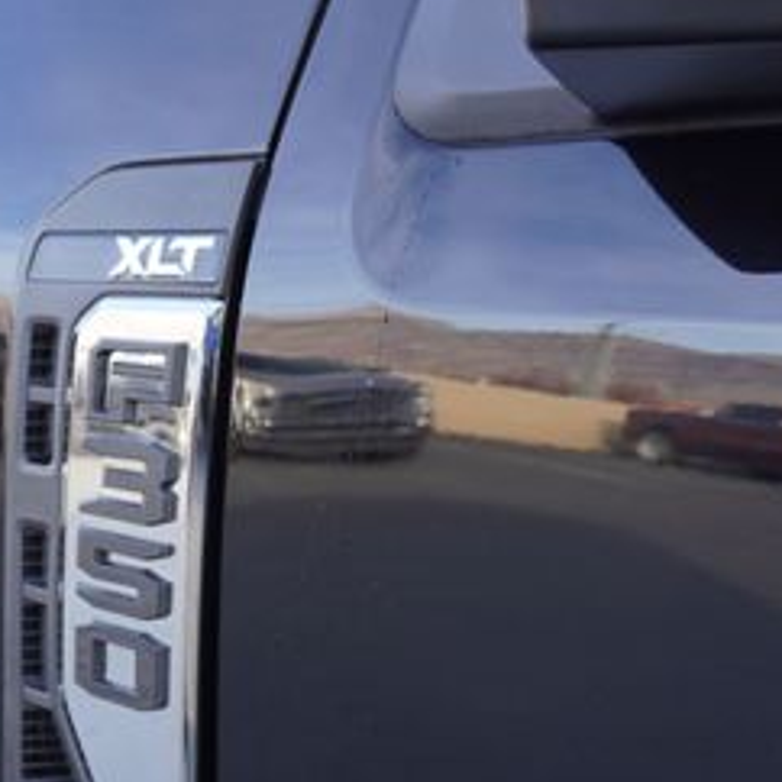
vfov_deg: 30.8
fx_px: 1380
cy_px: 627
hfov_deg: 29.4
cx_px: -10
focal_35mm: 54
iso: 125
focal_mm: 16
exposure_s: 1/60
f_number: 4
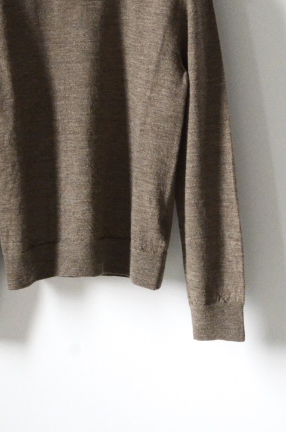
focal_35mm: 119
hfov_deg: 11.4
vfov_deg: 17.2
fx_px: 1424
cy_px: 116
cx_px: 84
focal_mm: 38
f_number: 8
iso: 2500
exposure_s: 1/40
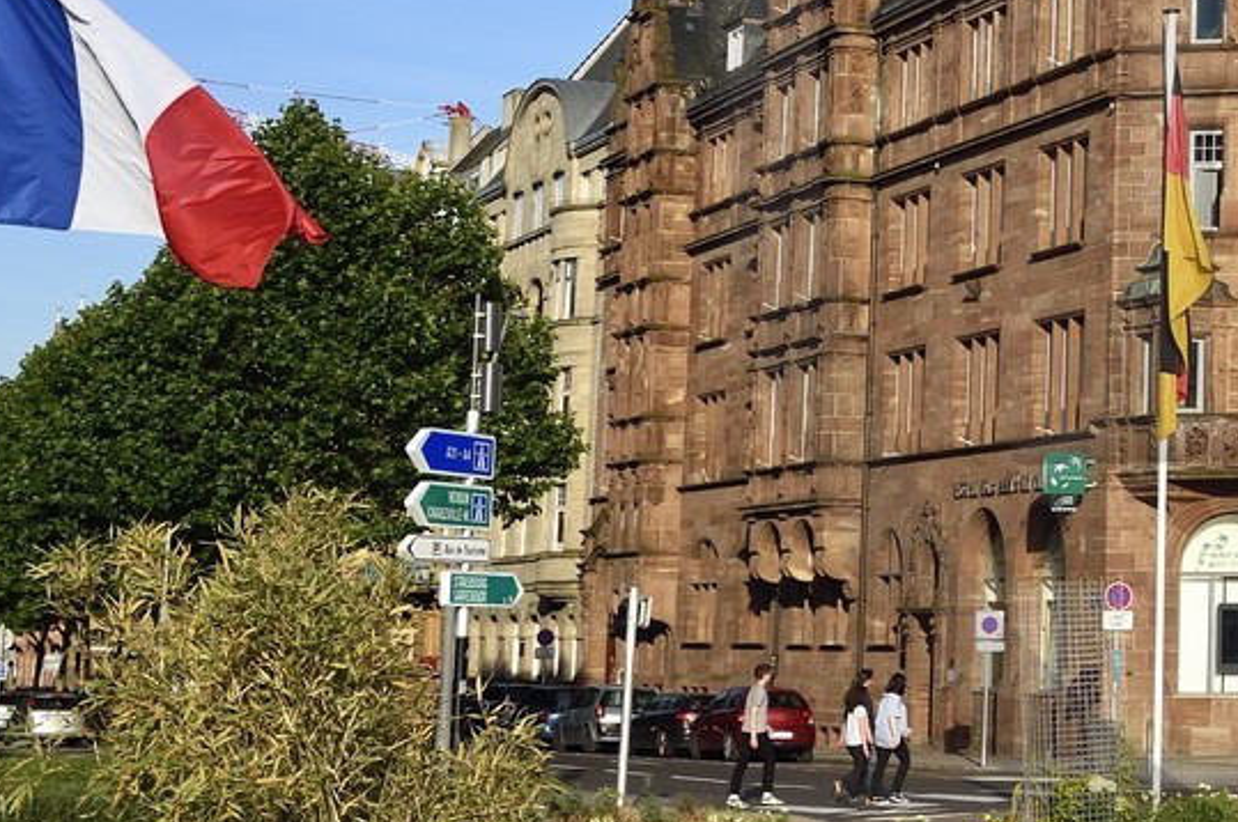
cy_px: 90
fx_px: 3263
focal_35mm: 95
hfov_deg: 19.6
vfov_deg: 14.2
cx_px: 1661
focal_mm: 32
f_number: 11
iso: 200
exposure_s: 1/320
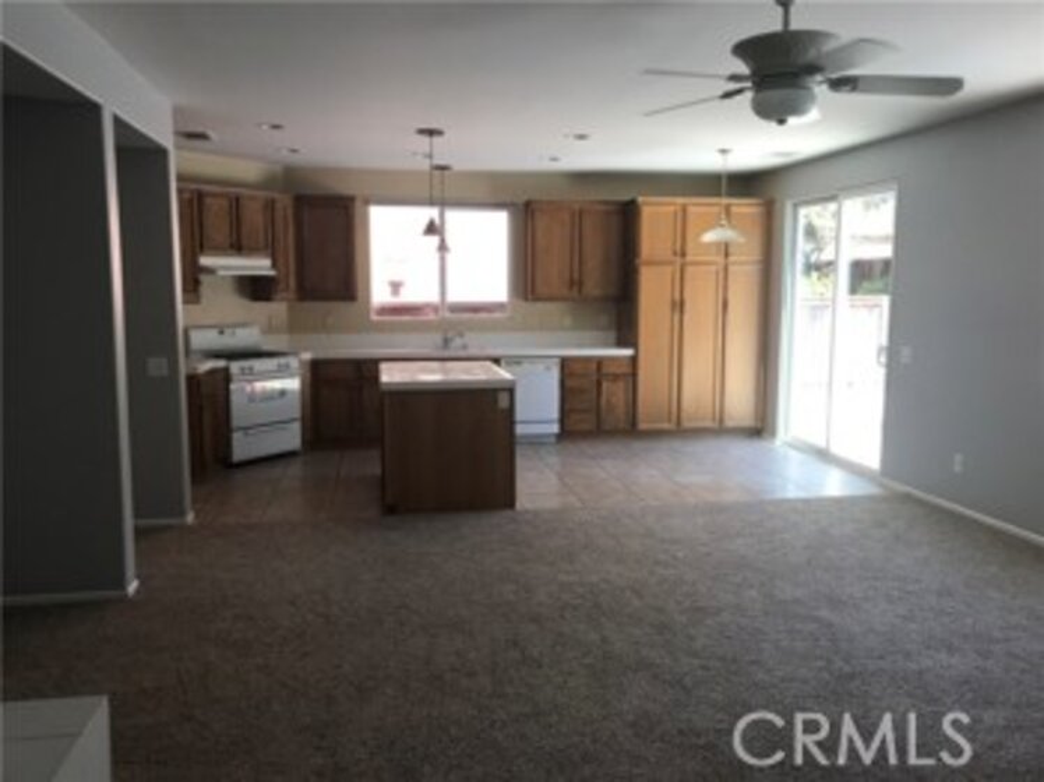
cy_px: 391
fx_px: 844
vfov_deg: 49.7
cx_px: 522
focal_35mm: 28
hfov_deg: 63.5
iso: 32
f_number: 1.8
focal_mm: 3.99
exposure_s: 1/120
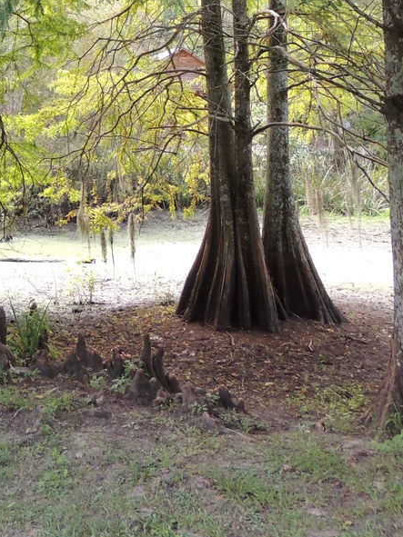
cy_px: -2
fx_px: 807
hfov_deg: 26.6
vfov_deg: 33.6
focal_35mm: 52
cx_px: 9
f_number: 3
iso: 400
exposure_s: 1/160
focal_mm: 4.3
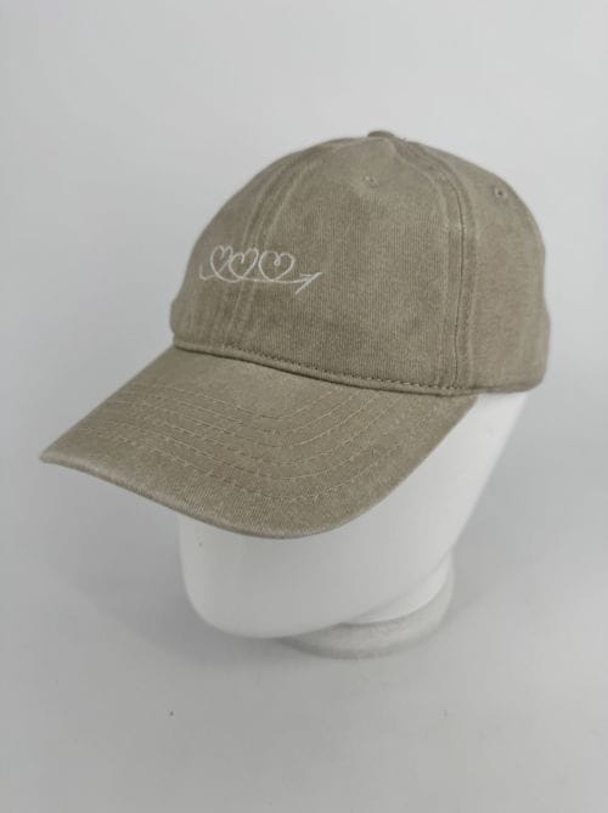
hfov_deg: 56.7
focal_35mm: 24
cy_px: 406
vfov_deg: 71.7
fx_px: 563
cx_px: 304
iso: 80
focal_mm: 6.76
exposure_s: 1/1560
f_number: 1.78
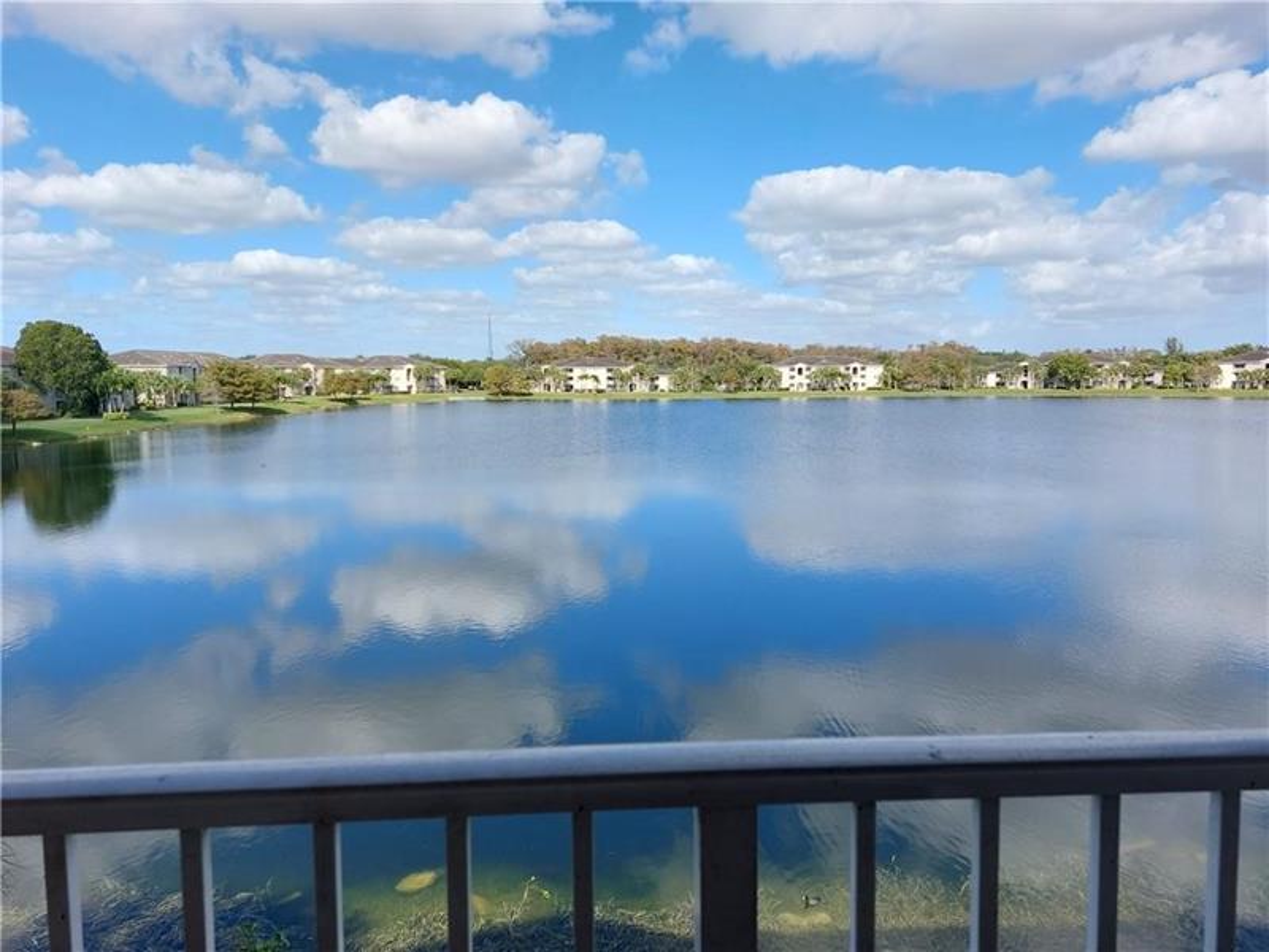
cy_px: 476
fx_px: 880
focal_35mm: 24
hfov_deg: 71.6
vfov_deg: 56.8
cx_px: 634
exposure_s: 1/495
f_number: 1.8
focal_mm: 5.23
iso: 25
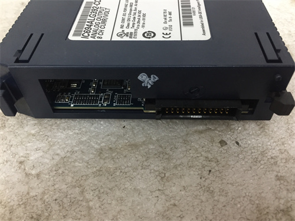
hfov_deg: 61.7
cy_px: 110
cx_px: 148
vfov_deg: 48.2
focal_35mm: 29
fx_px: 247
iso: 160
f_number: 2.2
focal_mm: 4.15
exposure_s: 1/33
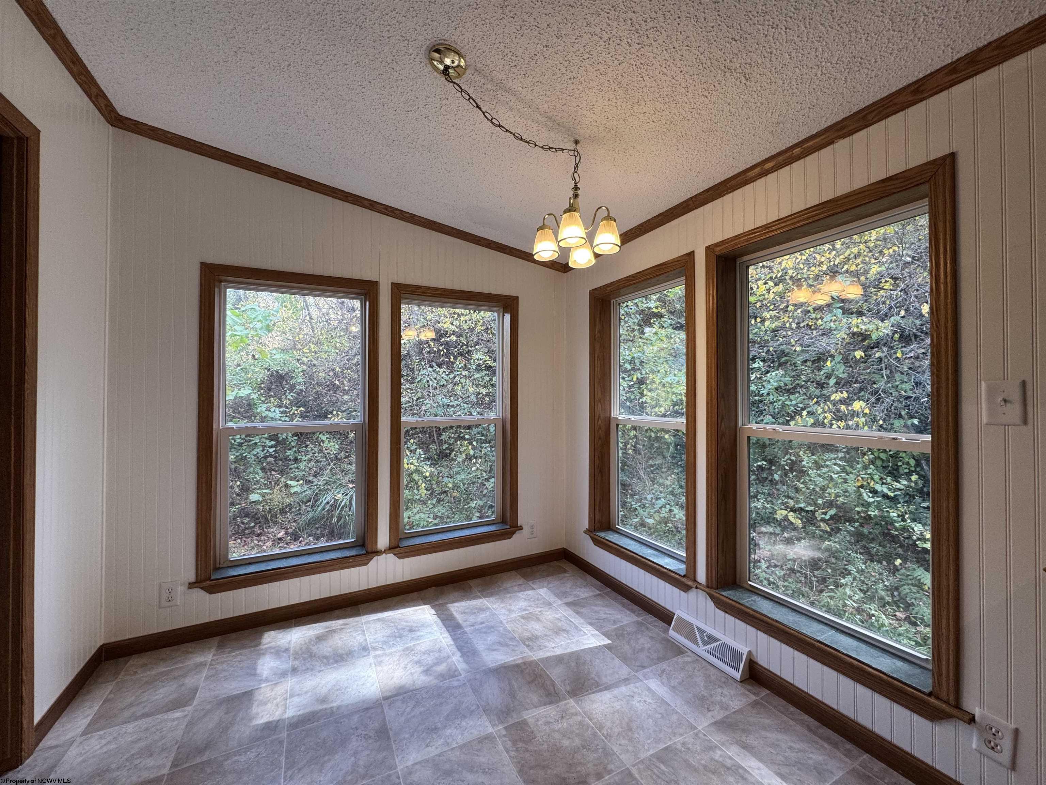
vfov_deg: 85.7
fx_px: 423
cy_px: 392
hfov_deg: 102.1
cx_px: 523
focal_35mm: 14
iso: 125
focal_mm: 2.22
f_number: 2.2
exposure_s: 1/120
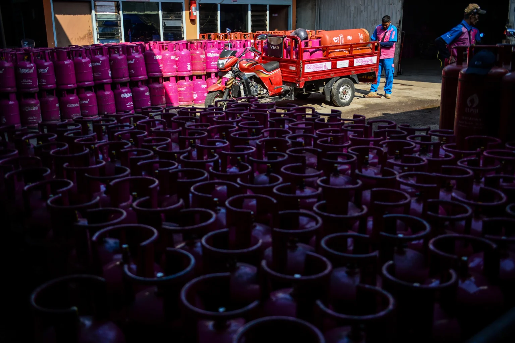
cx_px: 258
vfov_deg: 36.8
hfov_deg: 53.2
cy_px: 172
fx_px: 515
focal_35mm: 36
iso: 200
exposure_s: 1/2500
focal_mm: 36
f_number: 2.8
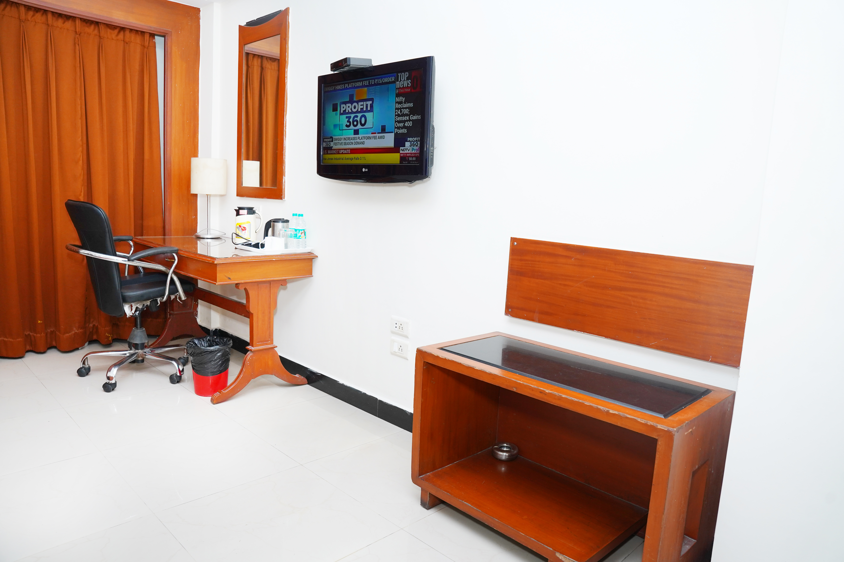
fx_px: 563
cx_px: 422
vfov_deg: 53.1
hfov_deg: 73.7
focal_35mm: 24
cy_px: 281
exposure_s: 1/160
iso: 1000
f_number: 5.6
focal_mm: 24
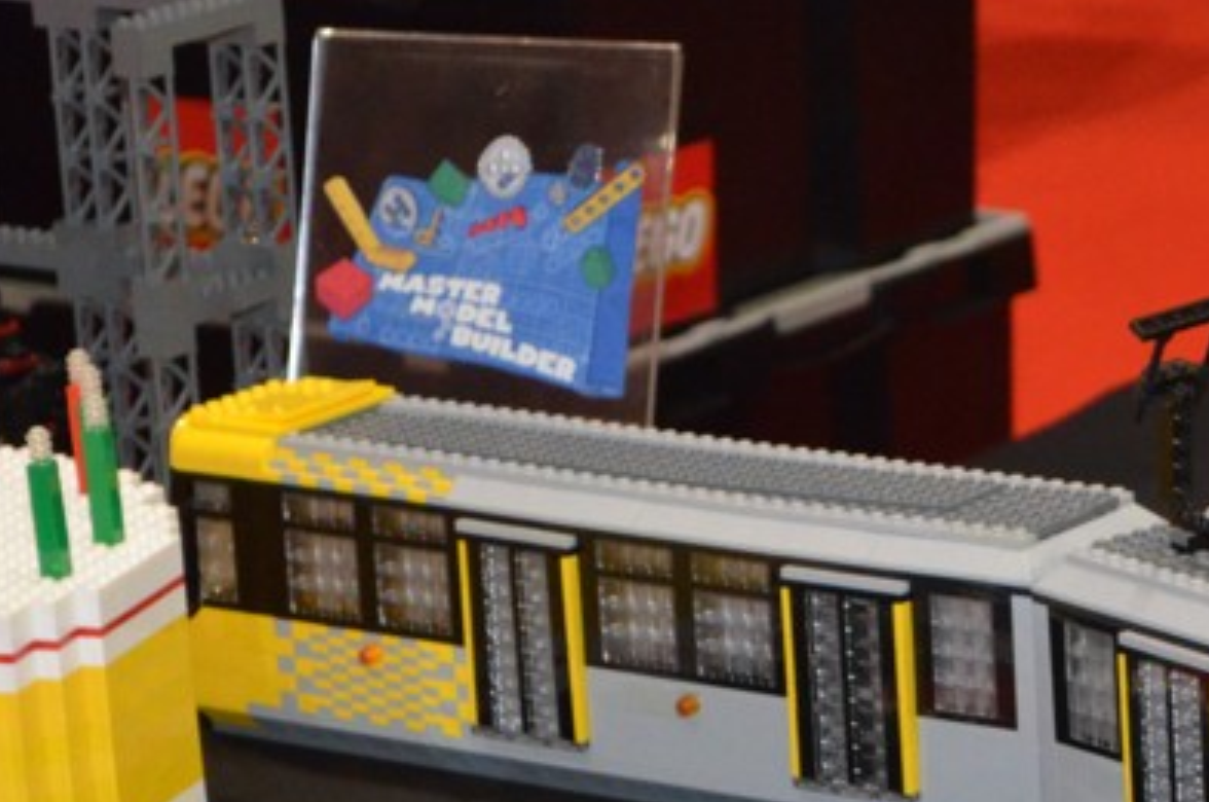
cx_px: 1030
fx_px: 7050
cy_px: 919
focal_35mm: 210
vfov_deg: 6.5
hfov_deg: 9.8
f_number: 5.6
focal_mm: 55
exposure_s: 1/60
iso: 3200
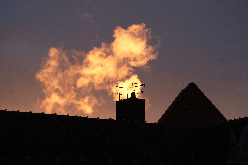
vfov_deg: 15.4
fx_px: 613
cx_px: 124
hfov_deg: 22.9
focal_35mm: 89
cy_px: 82
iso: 400
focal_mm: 59.6
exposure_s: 1/320
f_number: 5.6
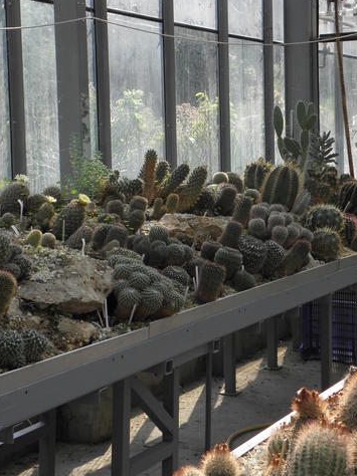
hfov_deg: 19.1
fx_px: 1060
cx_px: 206
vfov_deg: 25.3
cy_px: 187
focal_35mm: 77
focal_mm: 10.29
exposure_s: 1/125
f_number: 4.5
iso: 64
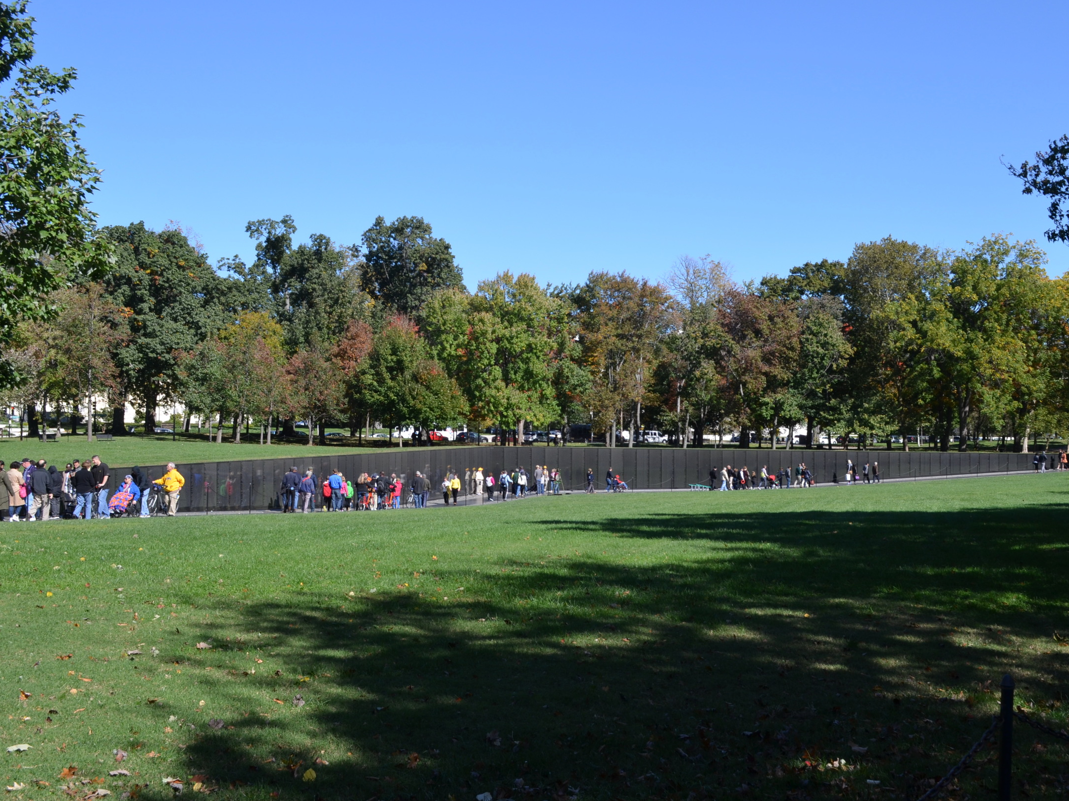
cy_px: 406
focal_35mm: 40
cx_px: 586
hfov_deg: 46.7
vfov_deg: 36.0
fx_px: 1235
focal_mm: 24
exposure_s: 1/250
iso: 200
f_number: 8
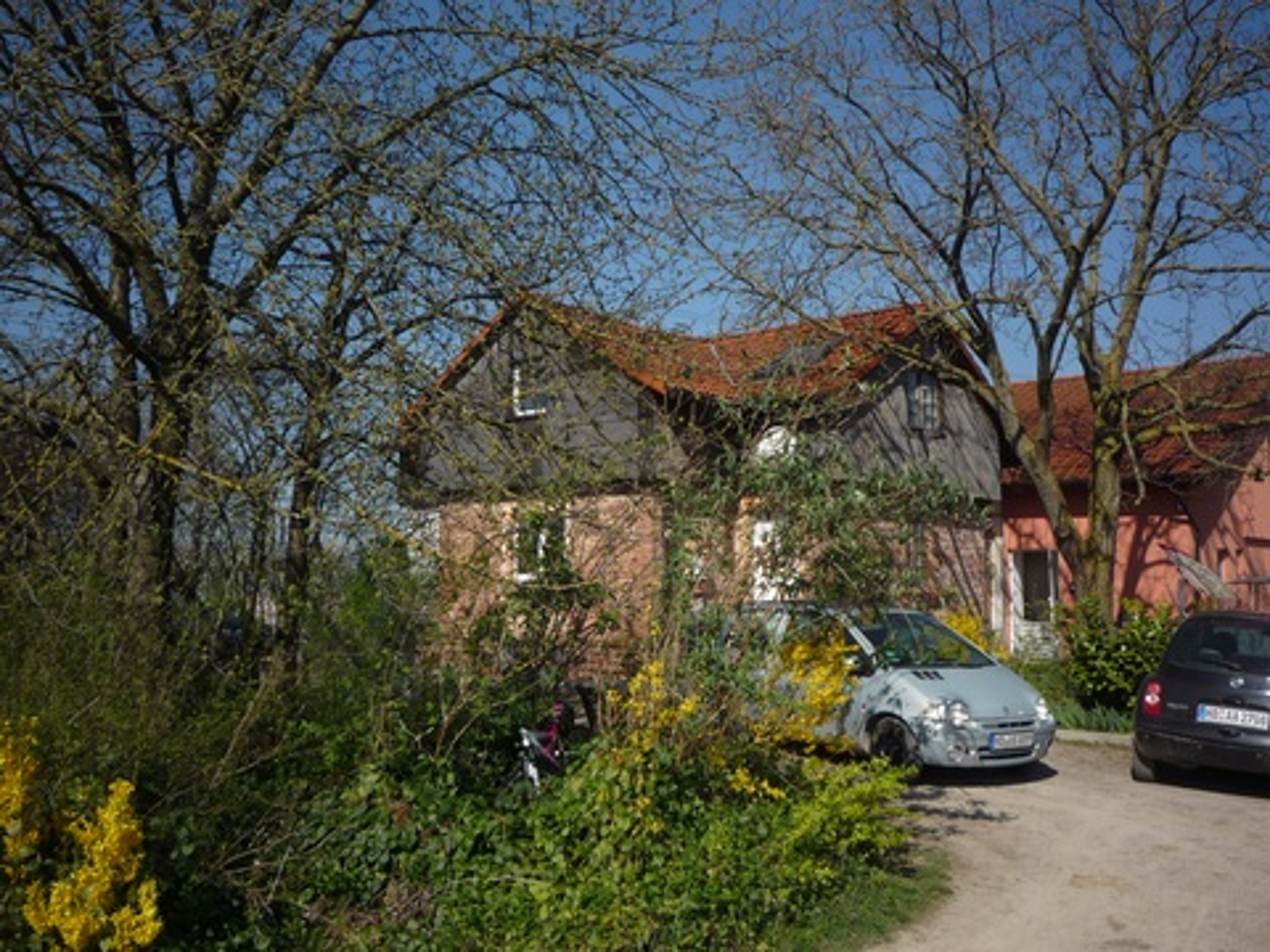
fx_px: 1174
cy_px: 476
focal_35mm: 32
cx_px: 635
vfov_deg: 44.2
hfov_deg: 56.8
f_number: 5.6
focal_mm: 5.2
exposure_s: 1/500
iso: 100
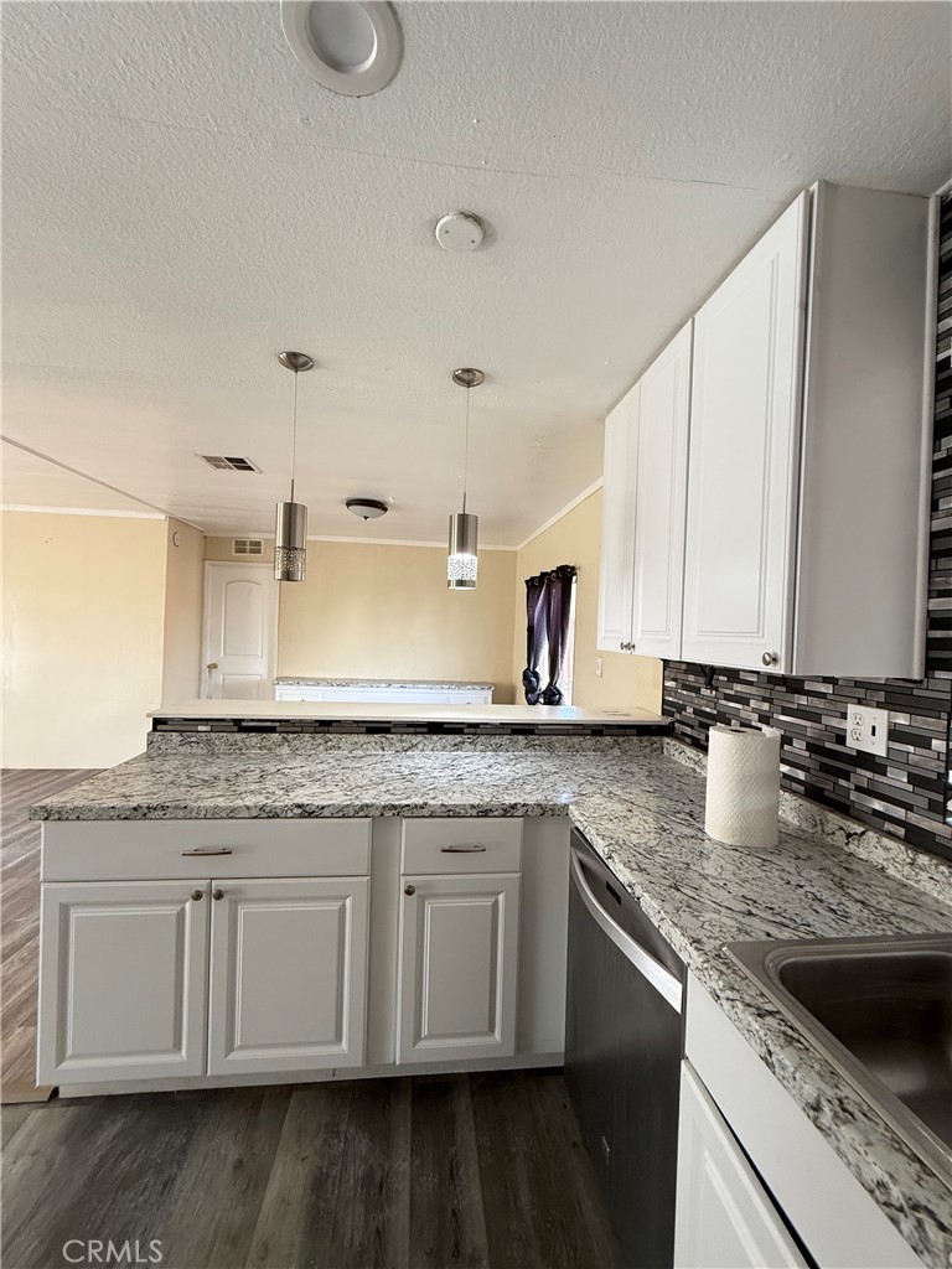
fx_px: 513
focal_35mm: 14
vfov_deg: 102.1
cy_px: 634
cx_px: 476
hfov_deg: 85.7
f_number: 2.2
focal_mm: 2.22
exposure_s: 1/60
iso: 200
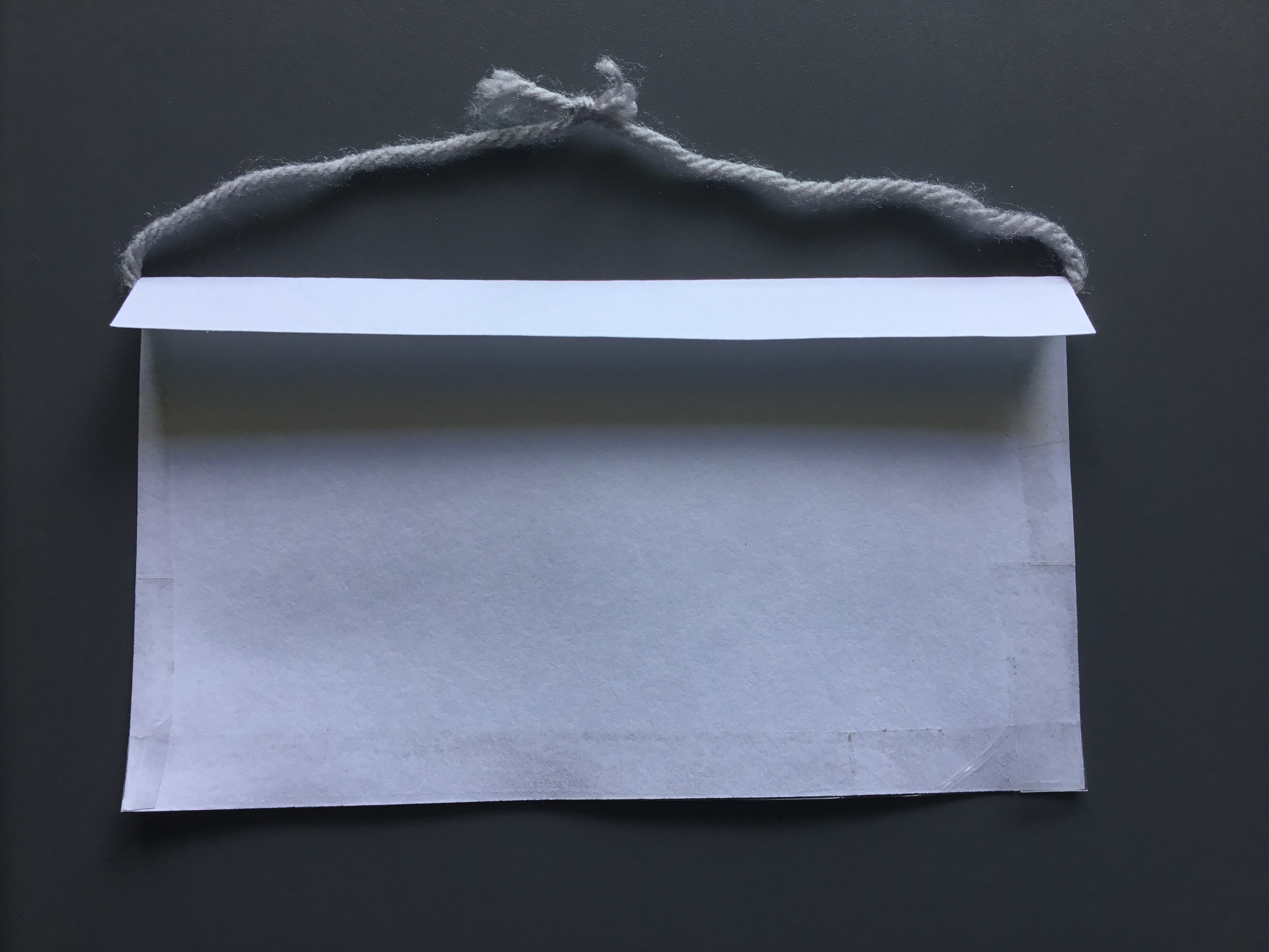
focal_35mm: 31
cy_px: 476
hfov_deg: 58.4
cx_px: 634
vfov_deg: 45.4
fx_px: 1136
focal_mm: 3.3
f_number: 2.4
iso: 25
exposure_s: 1/60
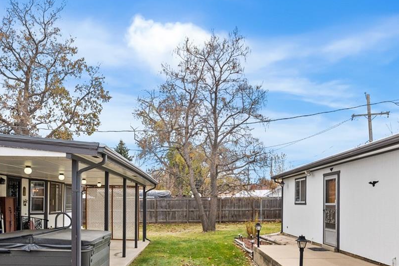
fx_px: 366
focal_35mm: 33
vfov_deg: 38.8
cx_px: 198
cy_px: 204
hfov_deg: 57.2
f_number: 8
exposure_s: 1/125
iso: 400
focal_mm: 16.5
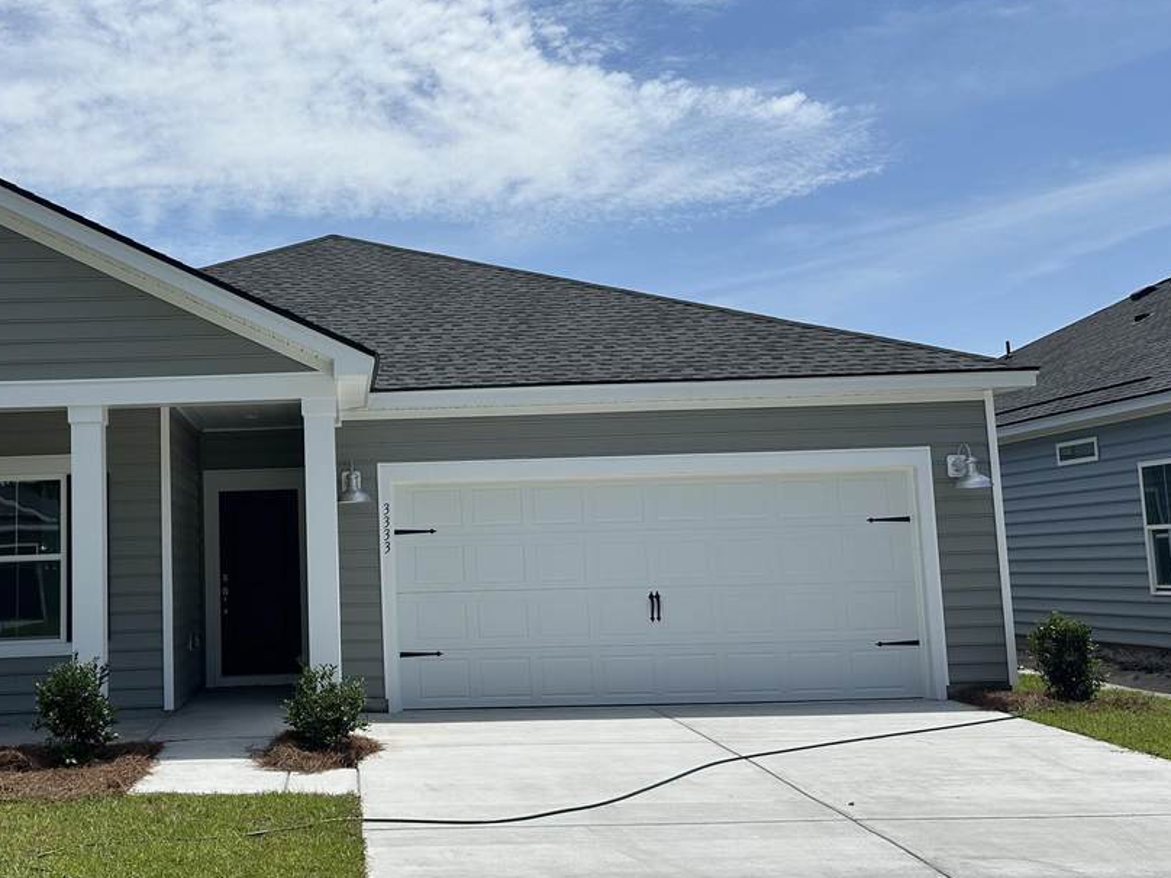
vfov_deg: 37.7
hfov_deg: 47.6
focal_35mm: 38
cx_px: 333
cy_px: 419
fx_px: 1285
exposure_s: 1/8929
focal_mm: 6.86
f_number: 1.78
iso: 80
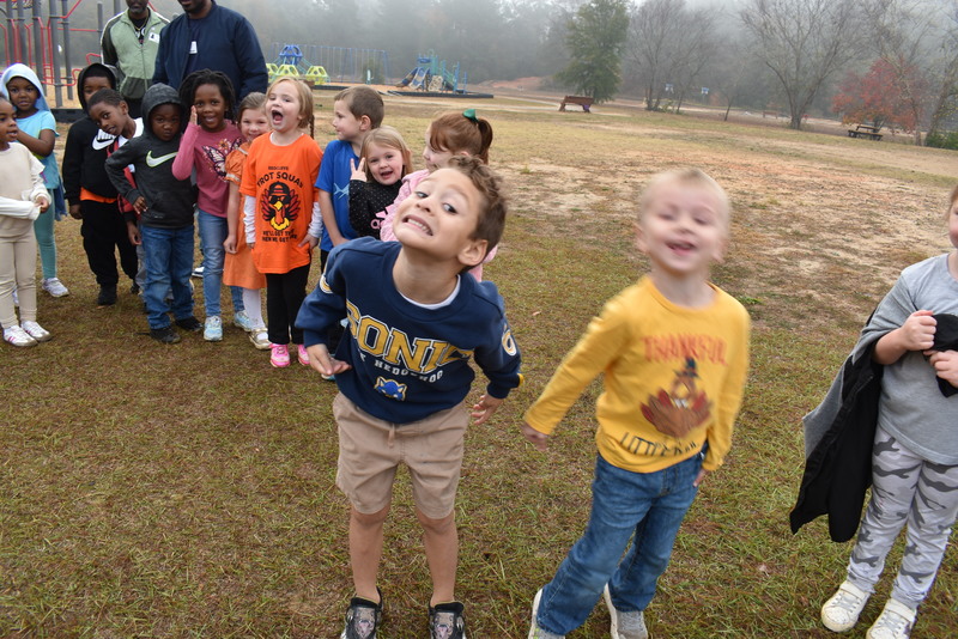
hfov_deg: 67.4
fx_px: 719
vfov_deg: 48.0
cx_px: 479
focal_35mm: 27
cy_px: 320
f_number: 7.1
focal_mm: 18
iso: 100
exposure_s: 1/30
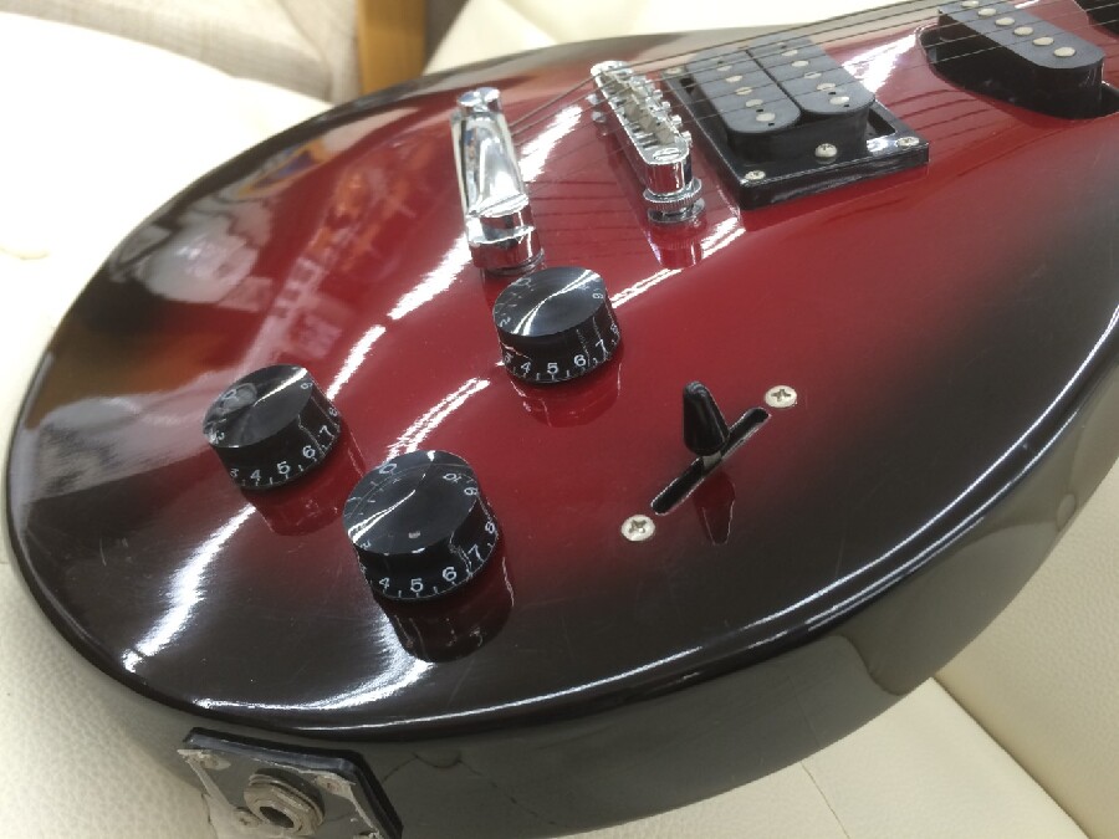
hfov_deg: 61.7
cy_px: 420
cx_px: 560
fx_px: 937
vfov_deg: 48.2
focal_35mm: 29
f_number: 2.2
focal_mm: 4.15
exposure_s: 1/30
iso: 64
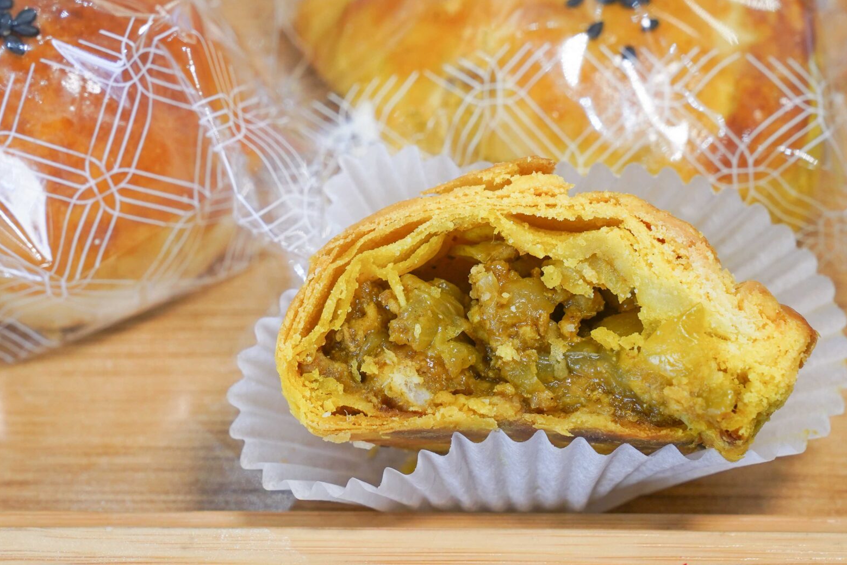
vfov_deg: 11.9
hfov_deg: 17.8
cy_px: 185
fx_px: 2706
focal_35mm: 115
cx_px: 346
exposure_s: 1/80
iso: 640
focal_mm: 70
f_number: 8
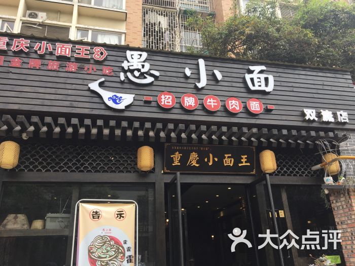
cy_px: 133
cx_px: 178
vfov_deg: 48.2
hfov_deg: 61.7
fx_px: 297
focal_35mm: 29
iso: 25
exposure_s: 1/466
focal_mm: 4.15
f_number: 2.2
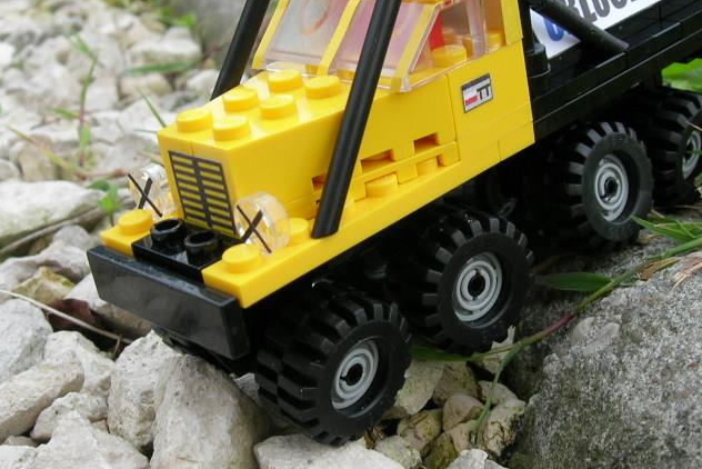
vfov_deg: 21.3
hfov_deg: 31.4
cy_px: 238
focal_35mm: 64
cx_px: 400
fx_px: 1249
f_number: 4.8
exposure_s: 1/44.3
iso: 64
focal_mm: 7.8
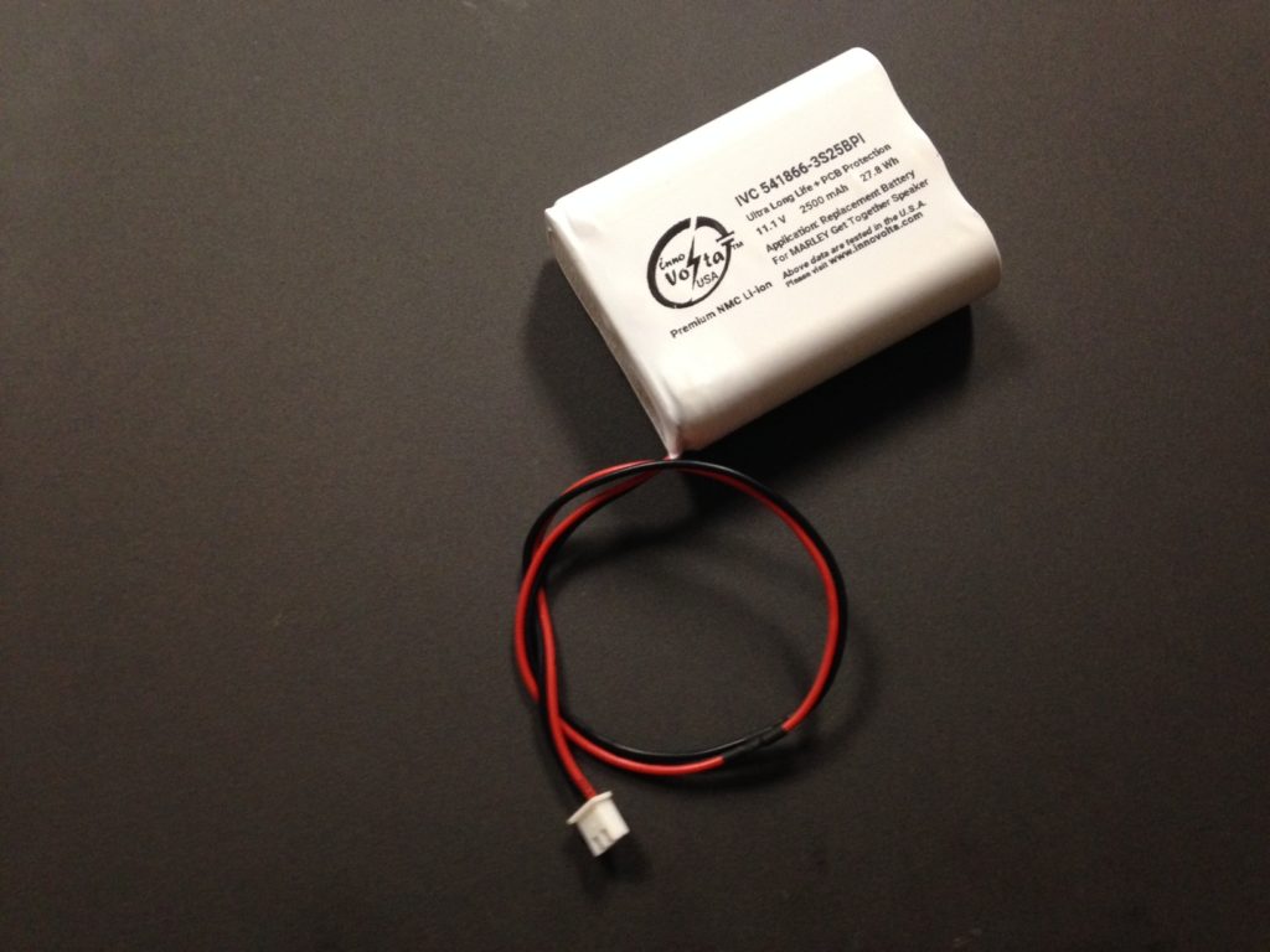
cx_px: 635
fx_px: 1211
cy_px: 476
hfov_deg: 55.4
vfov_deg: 42.9
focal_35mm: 33
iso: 250
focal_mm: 4.12
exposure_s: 1/20
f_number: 2.4
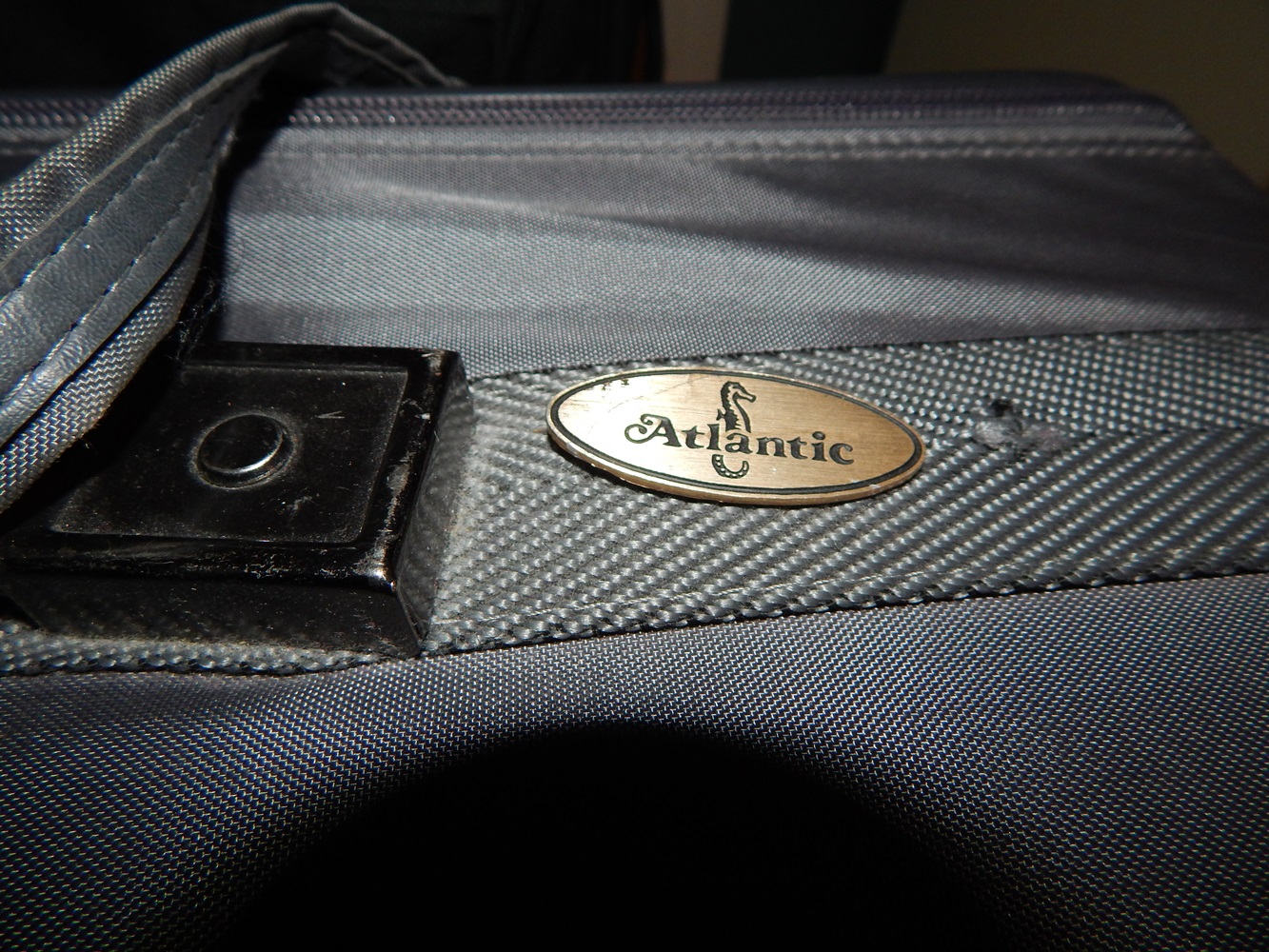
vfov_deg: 58.9
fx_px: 843
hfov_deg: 73.9
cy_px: 476
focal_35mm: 23
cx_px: 634
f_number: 6
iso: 200
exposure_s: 1/30
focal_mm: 4
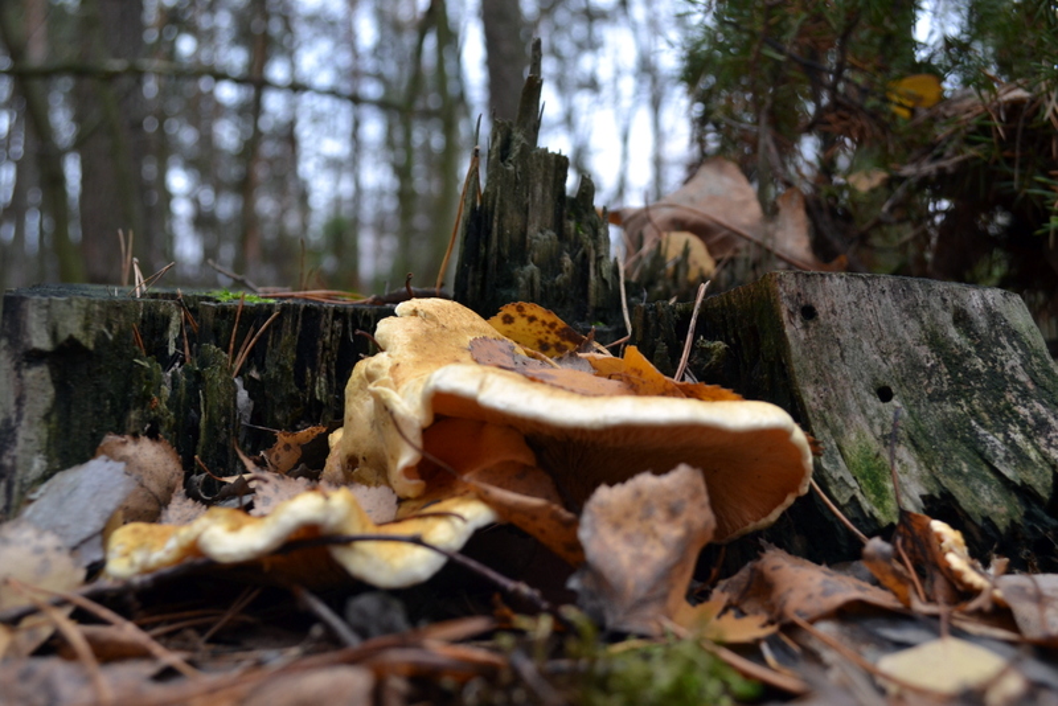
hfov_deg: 49.5
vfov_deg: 34.2
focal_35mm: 39
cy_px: 353
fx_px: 1147
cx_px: 529
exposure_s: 1/60
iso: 400
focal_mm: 26
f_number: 6.3
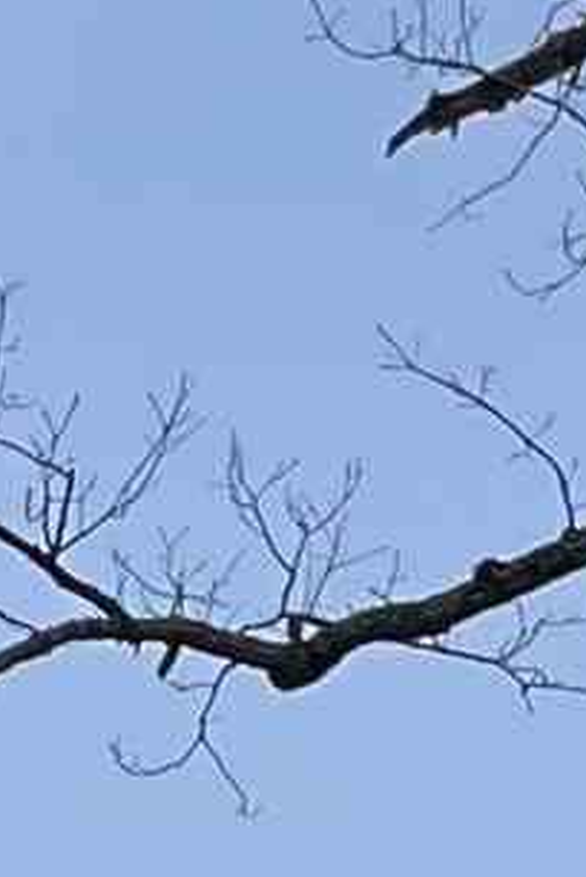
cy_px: 3218
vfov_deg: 6.4
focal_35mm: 272
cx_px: -845
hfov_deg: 4.9
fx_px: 6626
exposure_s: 1/302
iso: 32
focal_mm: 4.2
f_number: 1.6
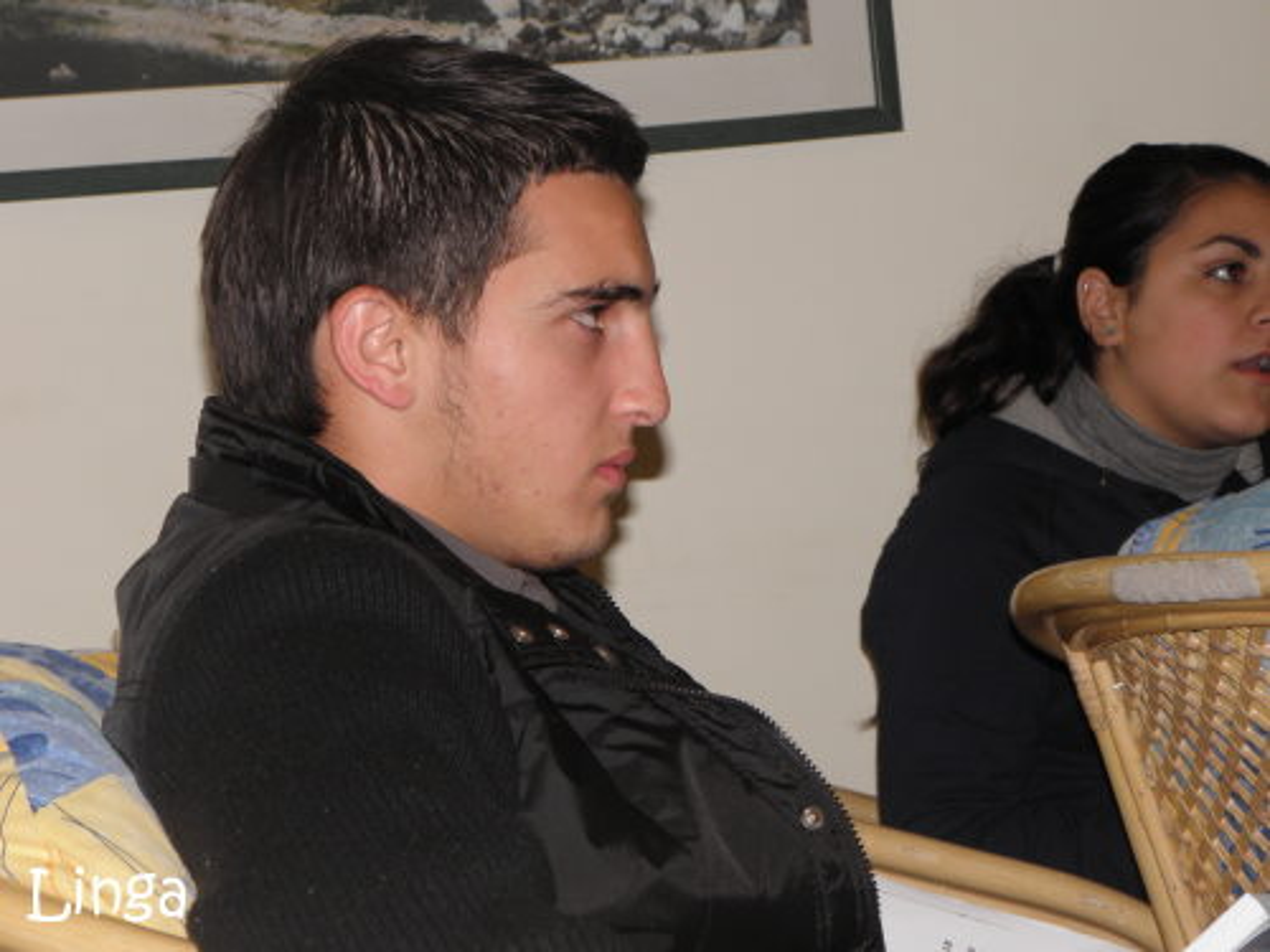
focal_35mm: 119
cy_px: 476
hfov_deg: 16.6
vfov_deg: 12.5
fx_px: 4366
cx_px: 635
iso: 125
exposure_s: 1/125
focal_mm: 21.31
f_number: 4.3
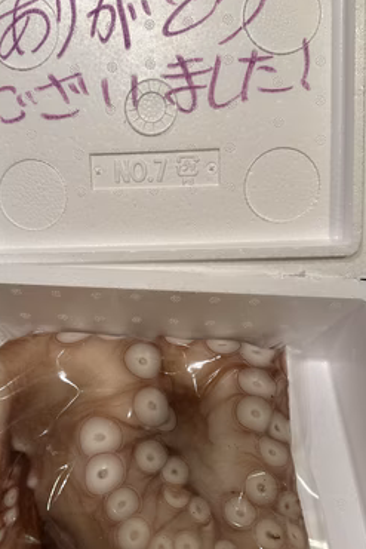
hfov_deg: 47.9
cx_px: 164
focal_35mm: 27
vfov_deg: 67.3
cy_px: 266
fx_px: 411
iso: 160
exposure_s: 1/100
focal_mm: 6.86
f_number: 1.78
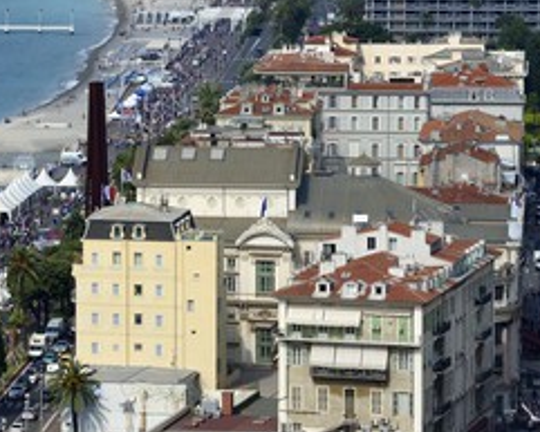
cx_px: 114
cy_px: 143
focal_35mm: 270
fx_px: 4317
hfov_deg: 7.1
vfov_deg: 5.7
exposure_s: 1/160
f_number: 18
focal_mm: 165
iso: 200
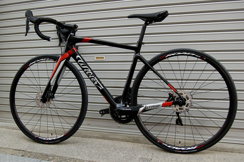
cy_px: 81
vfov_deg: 36.7
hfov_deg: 53.2
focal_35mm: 36
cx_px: 122
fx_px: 244
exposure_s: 1/125
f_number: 5.6
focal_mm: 24
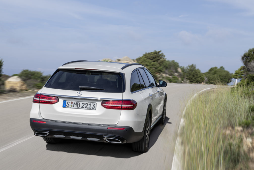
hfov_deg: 33.4
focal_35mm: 60
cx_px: 127
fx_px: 423
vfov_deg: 22.6
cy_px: 85
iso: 100
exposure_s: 1/20
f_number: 16
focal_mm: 60
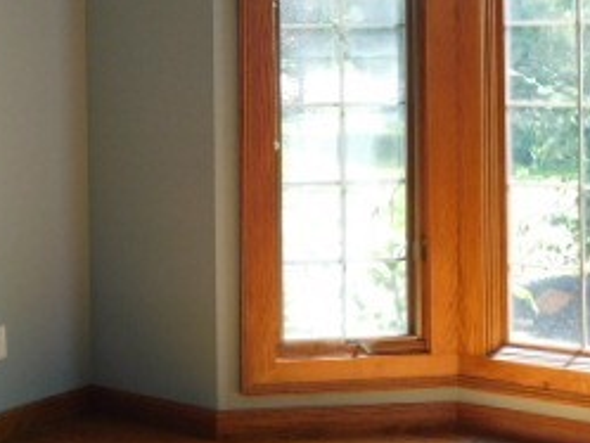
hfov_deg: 25.1
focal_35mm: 77
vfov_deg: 18.9
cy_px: 71
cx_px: 159
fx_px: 1313
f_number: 3.2
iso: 125
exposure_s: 1/80
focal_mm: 5.3
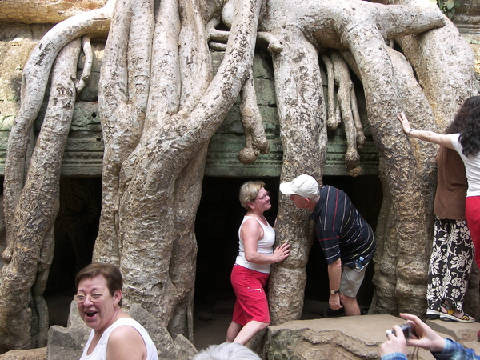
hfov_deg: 44.8
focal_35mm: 42
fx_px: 582
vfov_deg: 34.3
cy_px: 180
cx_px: 240
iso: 50
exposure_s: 1/100
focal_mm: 8.8
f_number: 3.2
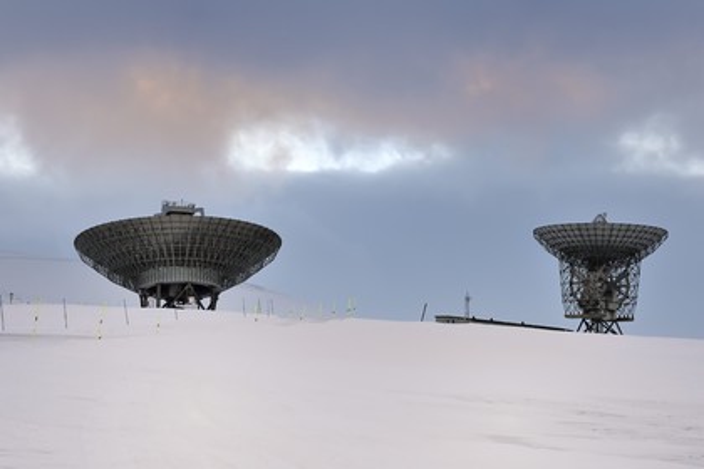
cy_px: 234
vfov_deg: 13.0
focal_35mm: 105
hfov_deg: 19.5
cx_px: 352
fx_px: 2053
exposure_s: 1/250
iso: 400
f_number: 9
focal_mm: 105
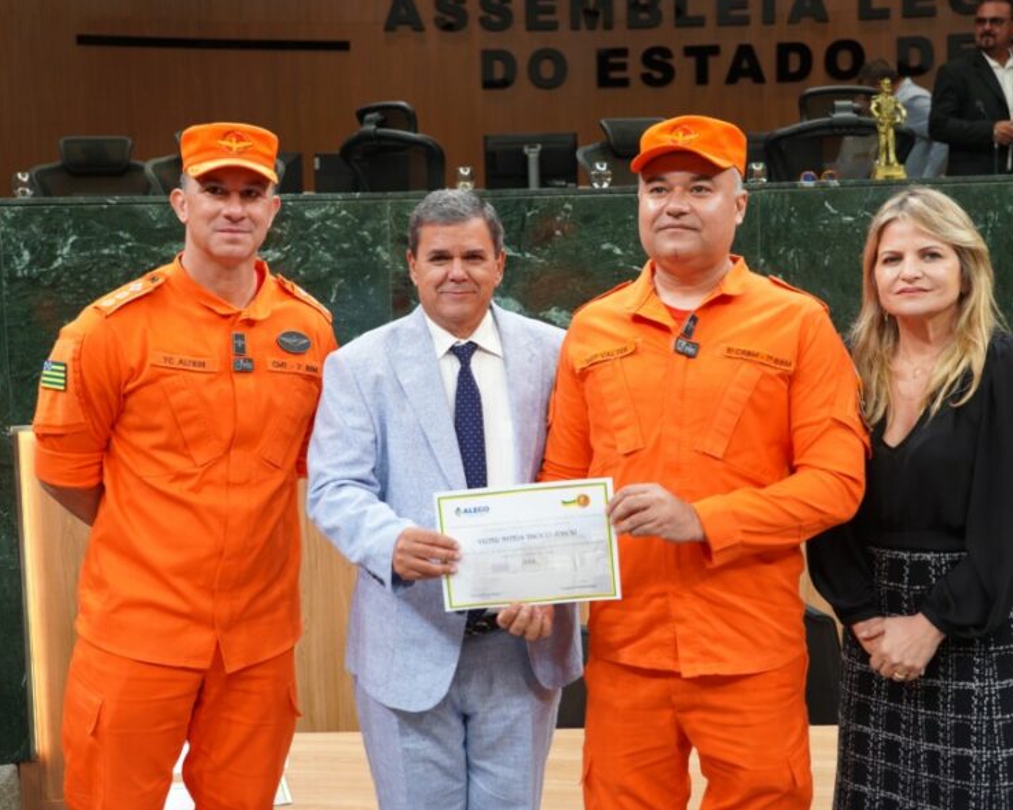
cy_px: 410
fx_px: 1409
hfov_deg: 39.5
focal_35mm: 47
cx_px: 528
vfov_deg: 32.1
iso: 1000
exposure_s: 1/160
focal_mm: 41
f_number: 5
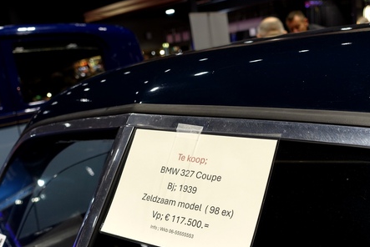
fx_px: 473
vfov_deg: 29.1
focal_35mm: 46
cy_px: 161
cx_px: 184
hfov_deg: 42.7
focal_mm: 12.48
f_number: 2.8
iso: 320
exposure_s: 1/40
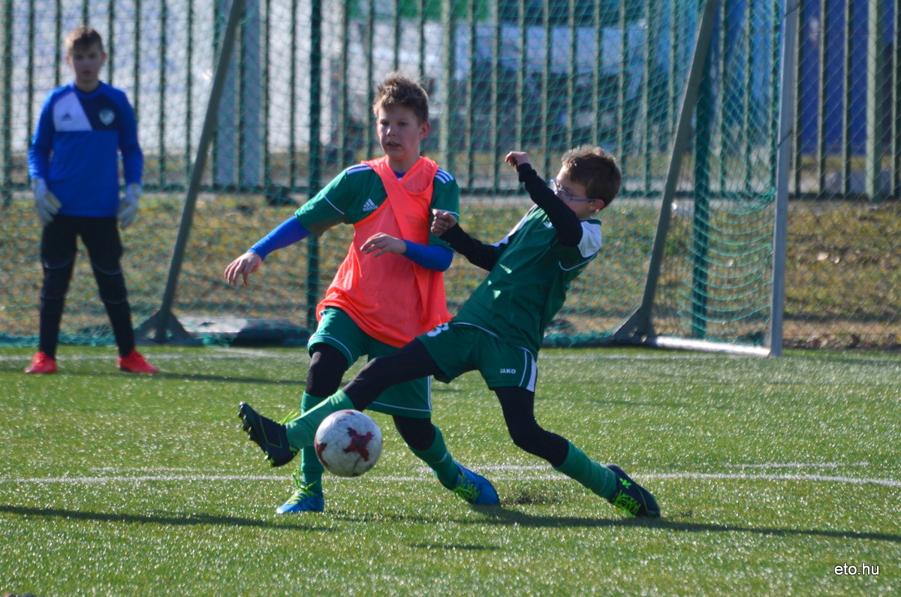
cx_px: 450
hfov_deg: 4.6
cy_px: 298
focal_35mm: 450
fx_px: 11240
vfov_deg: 3.0
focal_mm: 300
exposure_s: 1/800
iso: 140
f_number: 5.6
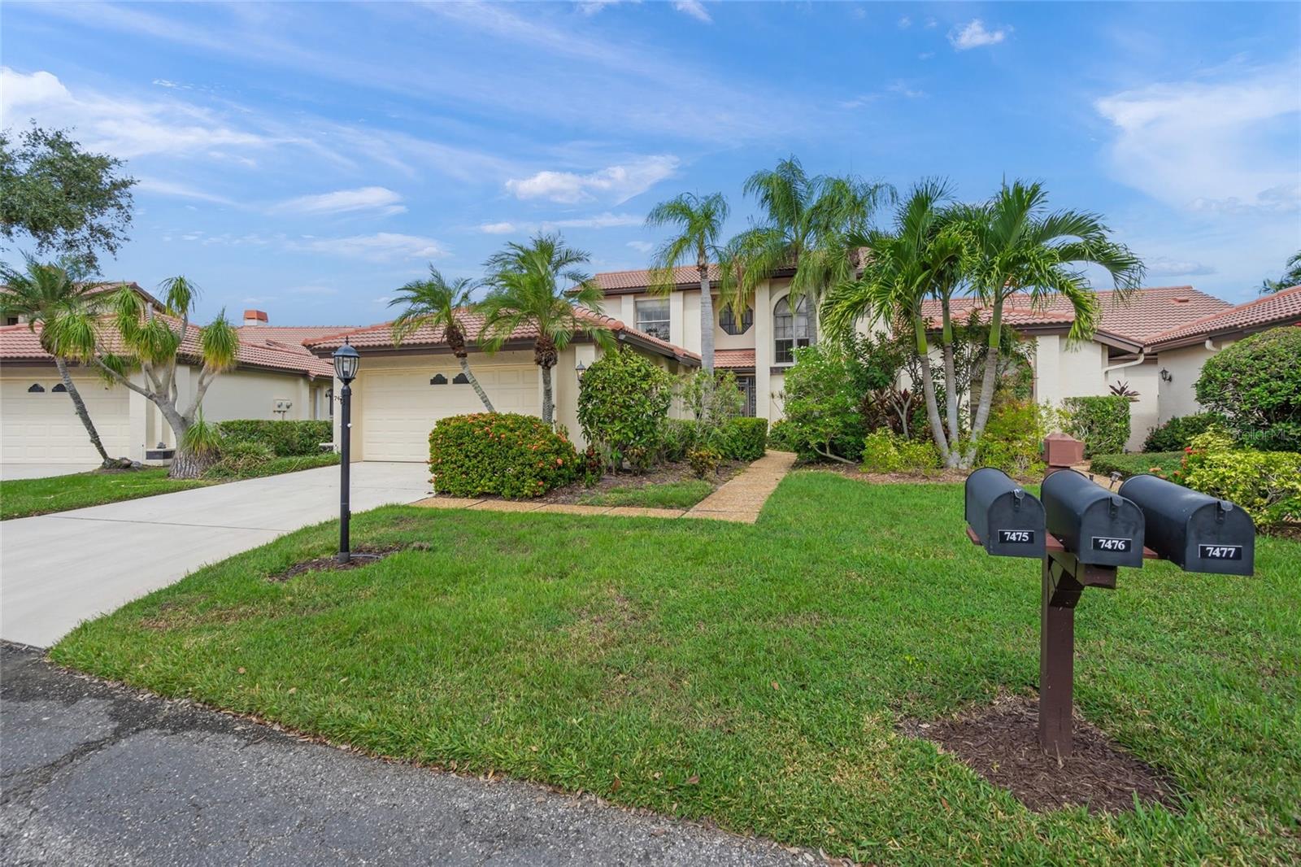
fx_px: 578
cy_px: 434
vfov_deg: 73.7
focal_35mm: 16
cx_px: 650
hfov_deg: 96.7
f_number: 6.3
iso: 100
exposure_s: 1/320
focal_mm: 16
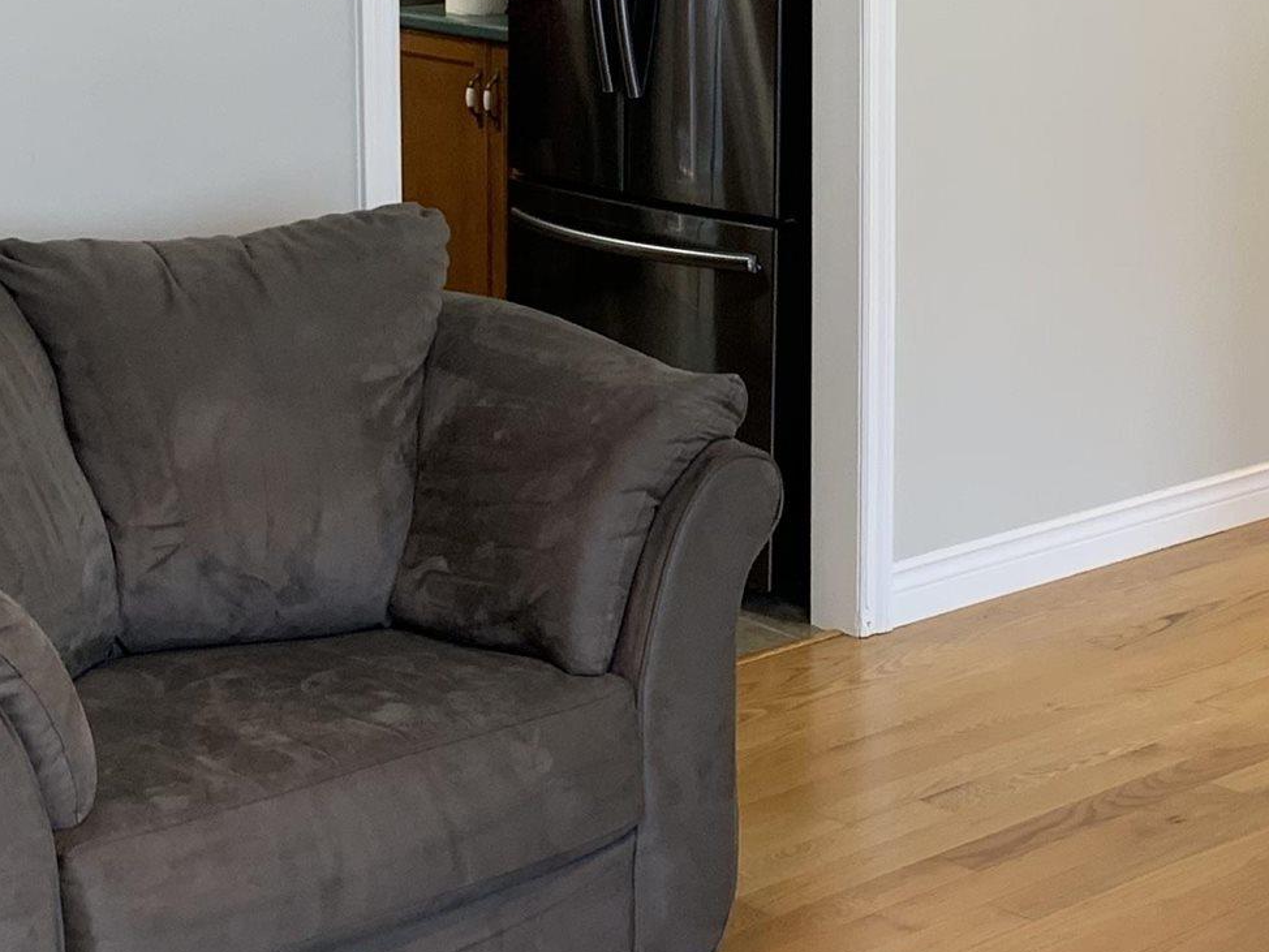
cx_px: 1083
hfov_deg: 23.3
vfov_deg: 17.6
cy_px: 1
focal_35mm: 82
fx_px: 3007
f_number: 1.8
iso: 64
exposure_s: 1/60
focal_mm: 4.25
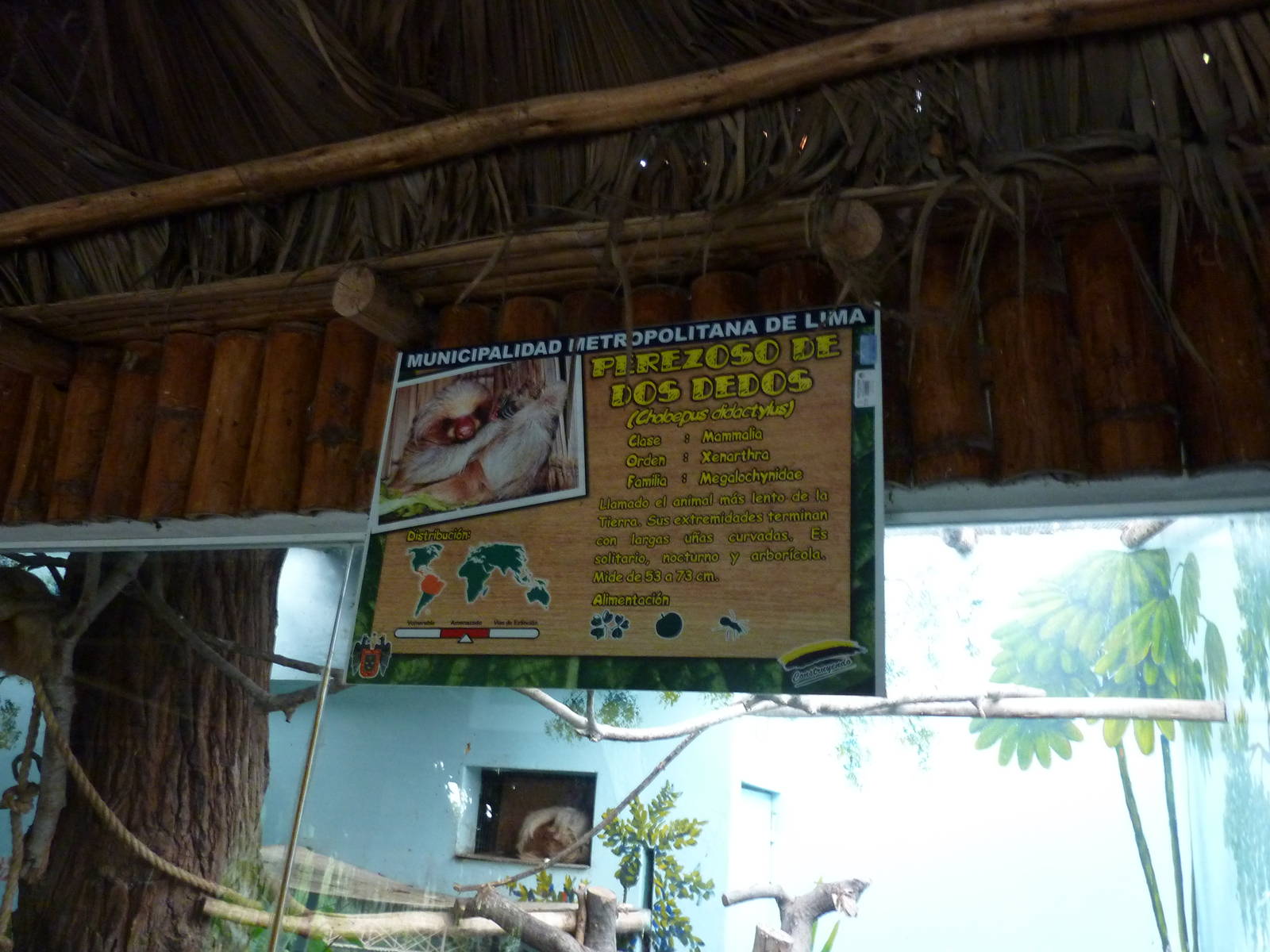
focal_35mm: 29
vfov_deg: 48.2
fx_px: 1064
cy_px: 476
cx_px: 635
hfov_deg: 61.7
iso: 400
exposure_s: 1/15
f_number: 3.4
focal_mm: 4.7
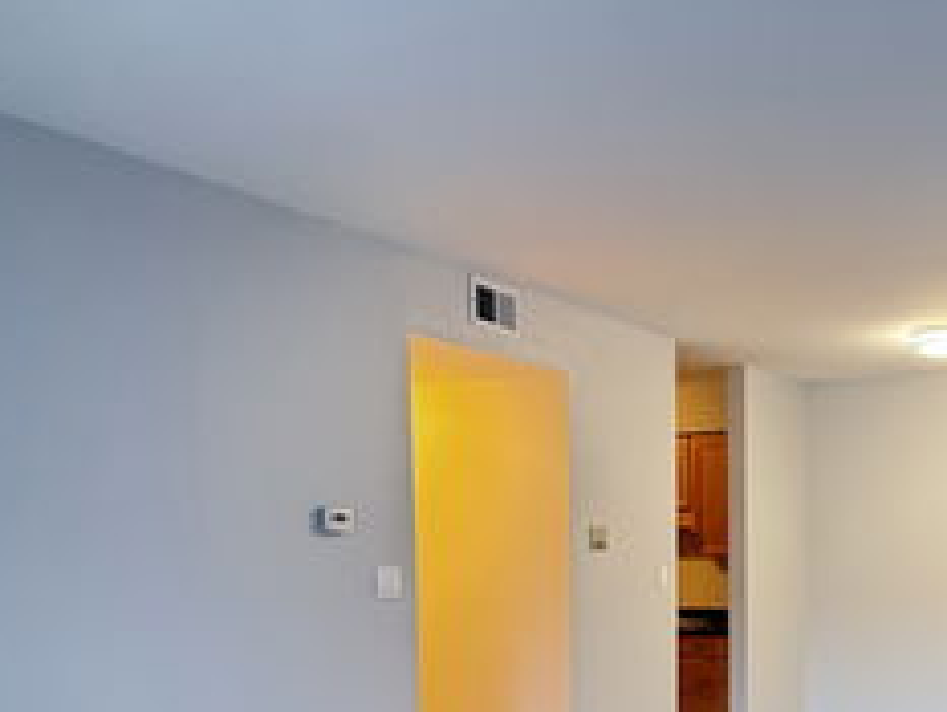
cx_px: 819
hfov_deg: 40.3
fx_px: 1204
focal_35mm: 44
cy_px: 631
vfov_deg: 31.5
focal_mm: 6.76
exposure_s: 1/60
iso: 640
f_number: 1.78
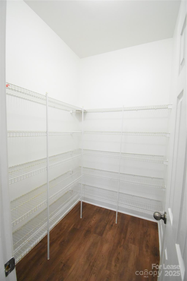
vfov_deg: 100.4
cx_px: 94
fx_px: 117
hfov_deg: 77.3
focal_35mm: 15
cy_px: 140
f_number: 4.5
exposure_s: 1/125
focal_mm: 10
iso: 5000
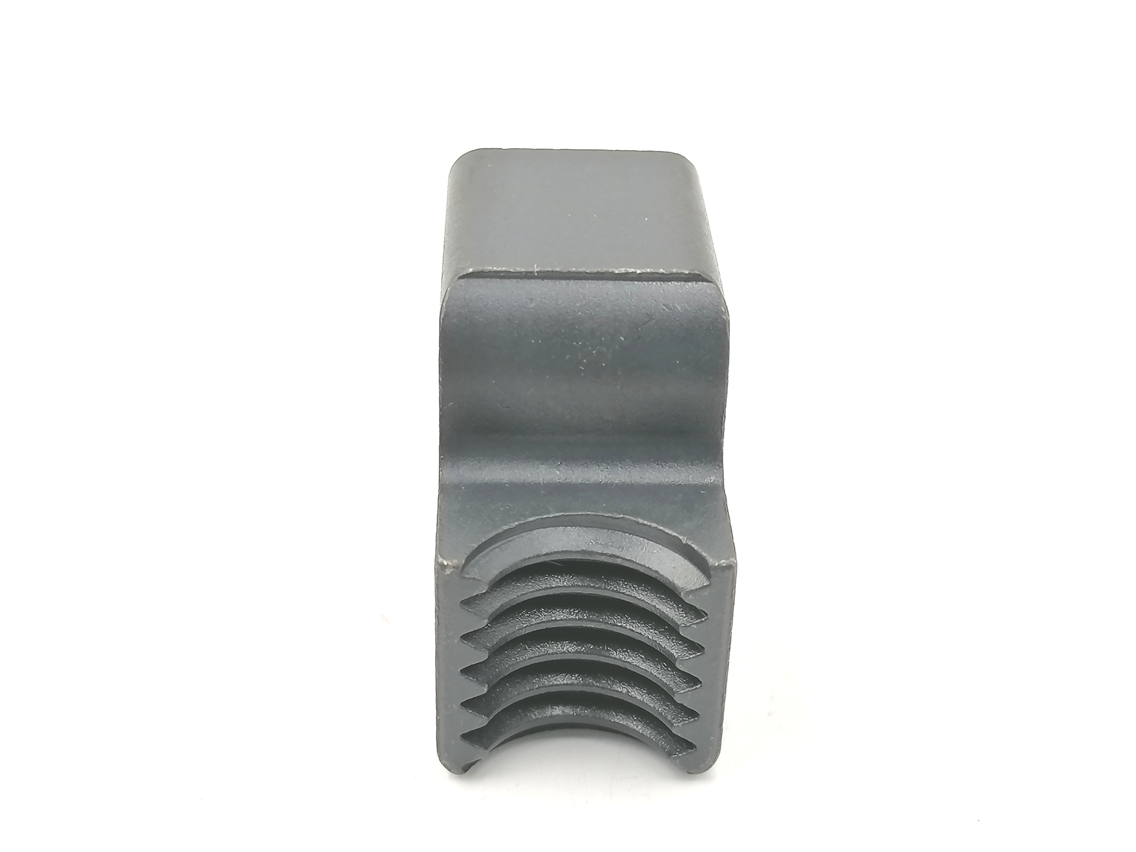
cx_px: 568
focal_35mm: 55
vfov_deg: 26.6
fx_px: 1805
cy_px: 426
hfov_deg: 34.9
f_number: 1.8
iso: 80
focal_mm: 5.3
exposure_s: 1/100
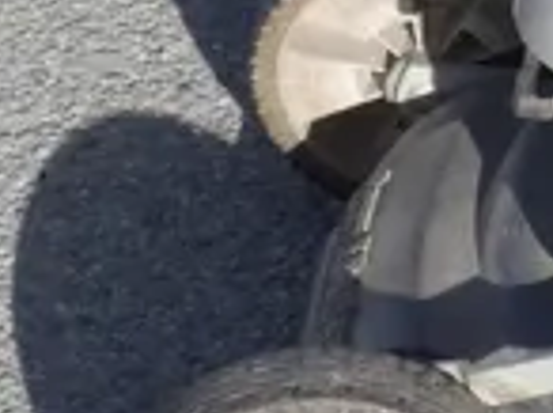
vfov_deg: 5.3
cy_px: -78
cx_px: 1818
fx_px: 4482
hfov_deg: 6.3
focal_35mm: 281
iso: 200
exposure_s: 1/320
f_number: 7.1
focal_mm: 20
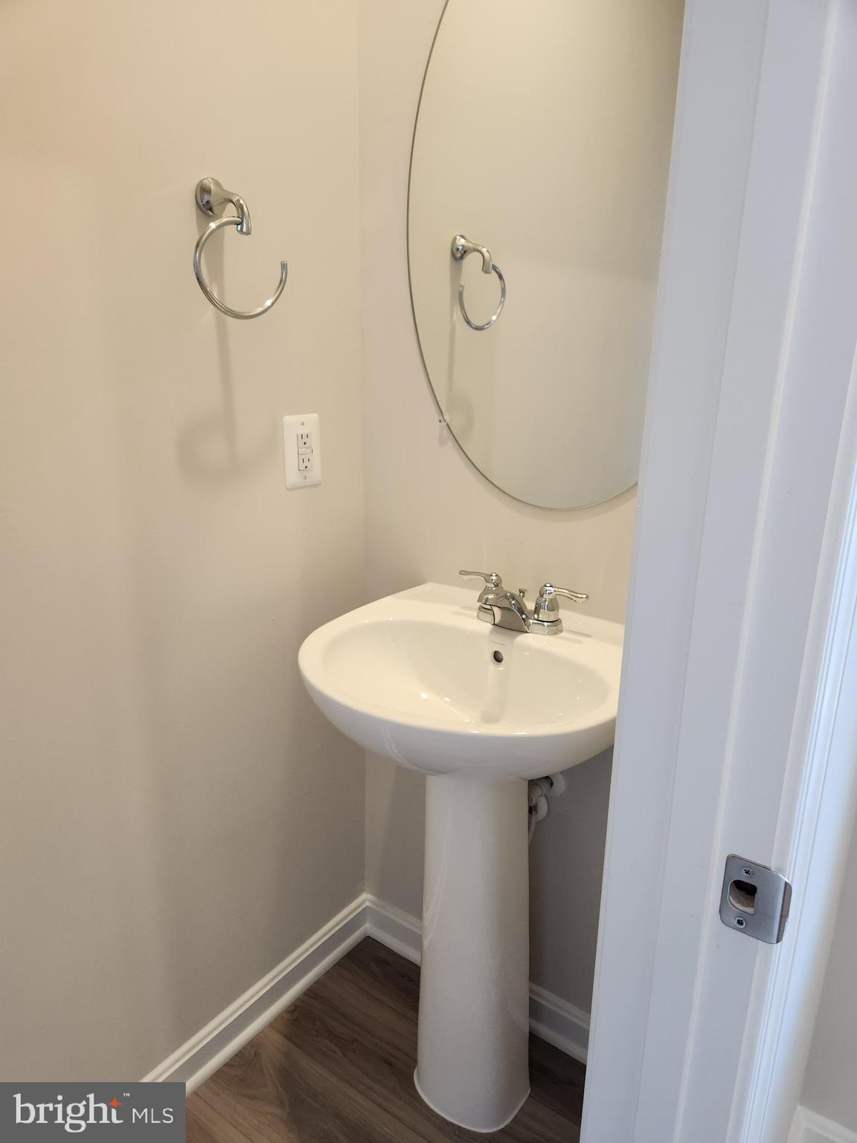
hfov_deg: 58.9
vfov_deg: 73.9
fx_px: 759
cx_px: 428
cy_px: 572
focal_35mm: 23
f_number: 1.8
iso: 200
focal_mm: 5.4
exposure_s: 1/120
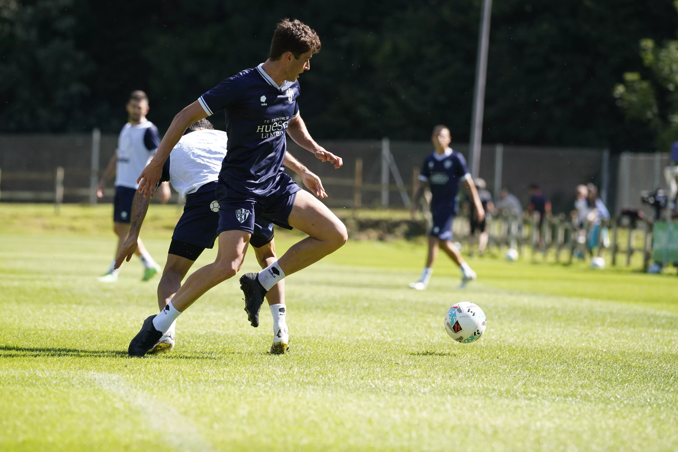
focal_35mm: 225
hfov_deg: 9.1
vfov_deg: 6.1
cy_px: 213
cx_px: 301
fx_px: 4238
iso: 400
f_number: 4
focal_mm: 200
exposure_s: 1/1250
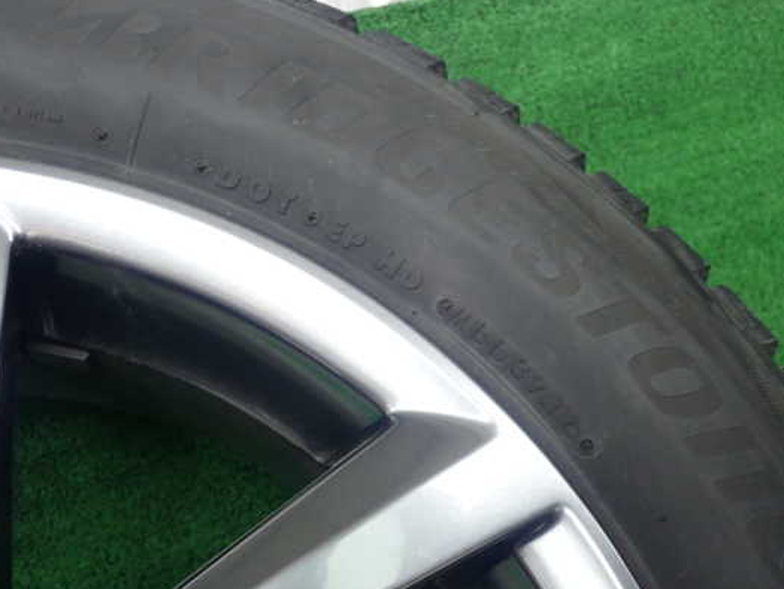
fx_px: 906
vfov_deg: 36.0
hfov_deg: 46.7
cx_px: 430
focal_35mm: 40
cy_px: 296
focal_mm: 6.42
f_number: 2.6
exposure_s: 1/50
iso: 200
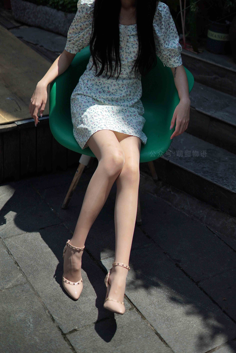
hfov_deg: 27.0
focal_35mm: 50
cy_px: 176
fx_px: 491
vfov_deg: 39.6
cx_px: 118
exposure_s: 1/8000
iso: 100
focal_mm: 50
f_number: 1.8
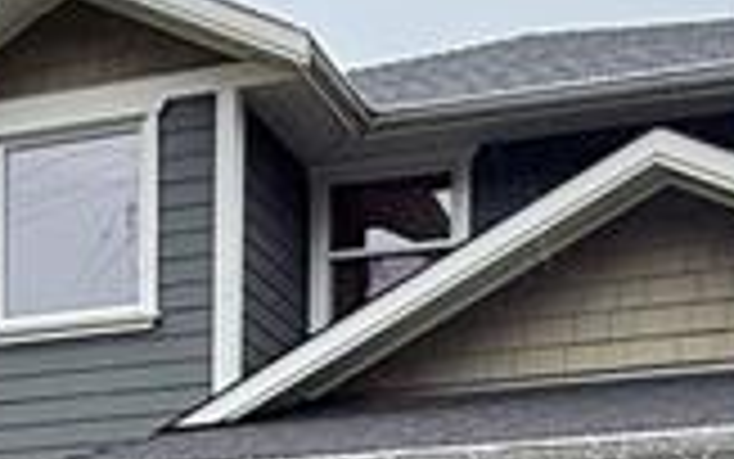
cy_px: 850
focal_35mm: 93
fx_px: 1861
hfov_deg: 22.2
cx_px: 221
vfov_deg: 12.7
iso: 64
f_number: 2.2
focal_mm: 2.22
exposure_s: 1/154
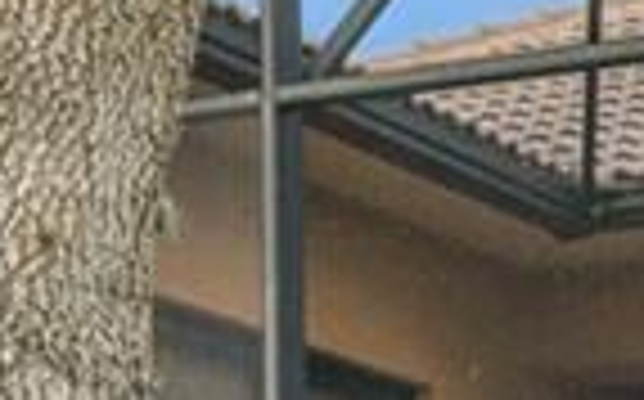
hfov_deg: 11.1
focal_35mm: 183
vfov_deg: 6.8
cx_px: 878
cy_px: 980
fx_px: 3208
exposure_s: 1/60
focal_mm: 25
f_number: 8
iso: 200
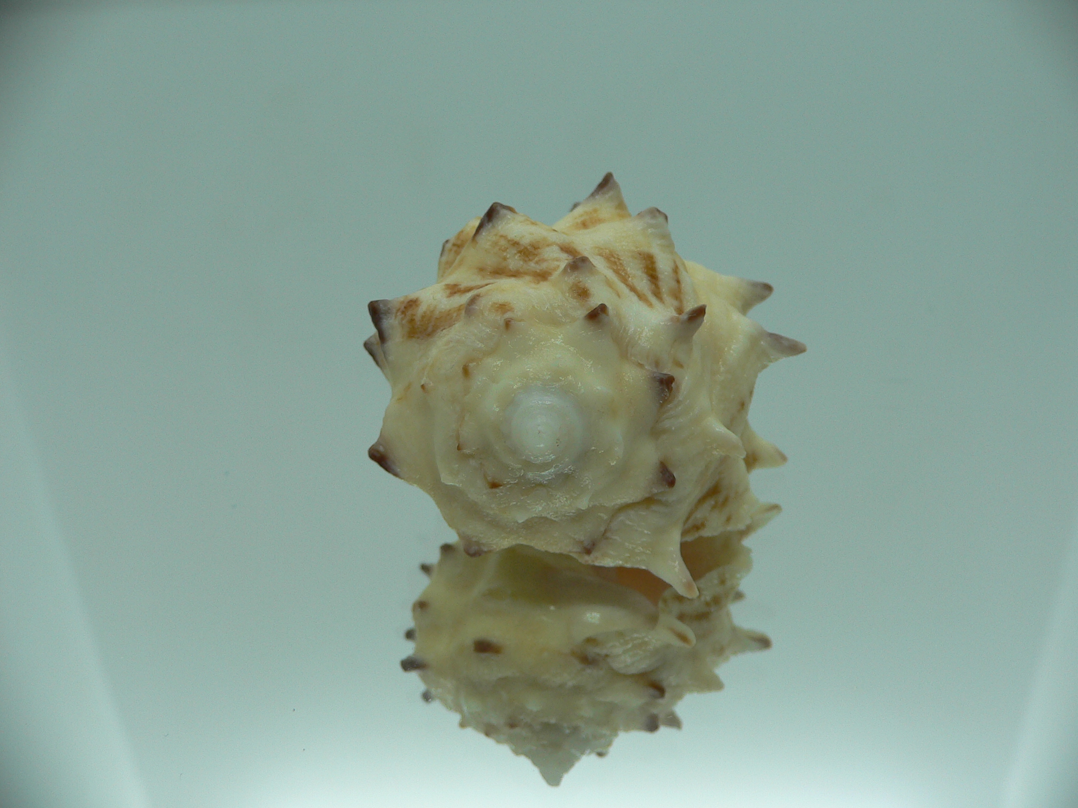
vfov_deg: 40.7
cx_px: 539
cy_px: 404
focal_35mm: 35
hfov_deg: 52.6
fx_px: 1090
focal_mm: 4.6
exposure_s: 1/80
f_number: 2.8
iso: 80
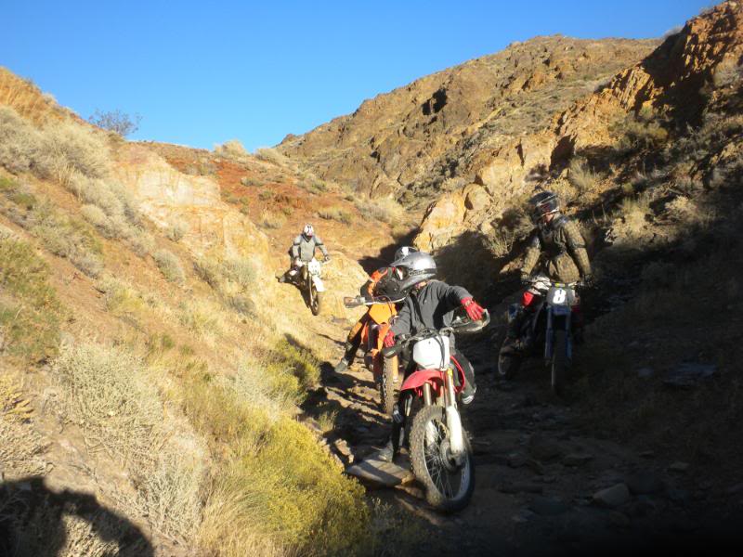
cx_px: 372
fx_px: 794
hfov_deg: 50.1
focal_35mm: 37
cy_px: 278
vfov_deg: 38.7
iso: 90
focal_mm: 6.6
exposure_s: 1/110
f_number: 10
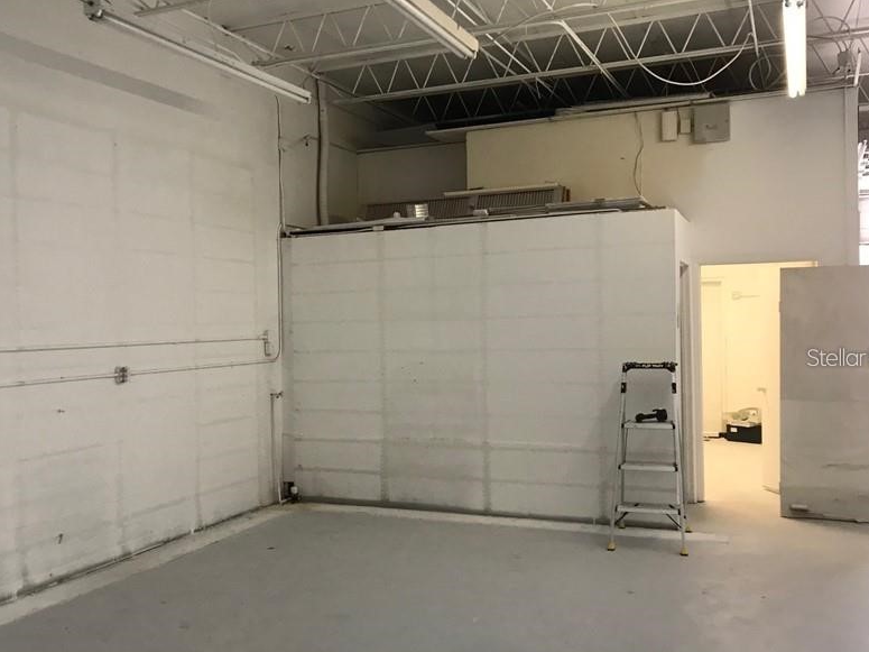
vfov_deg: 38.6
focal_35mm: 37
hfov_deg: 49.8
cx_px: 339
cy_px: 357
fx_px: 929
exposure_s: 1/24
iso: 40
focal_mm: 3.99
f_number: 1.8
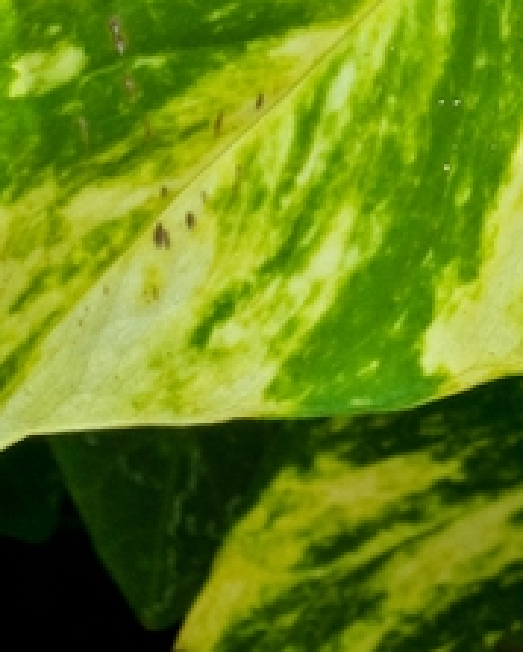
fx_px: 6260
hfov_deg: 4.7
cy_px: -258
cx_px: 1008
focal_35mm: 324
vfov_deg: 5.9
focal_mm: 50
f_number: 11
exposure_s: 1/80
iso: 200
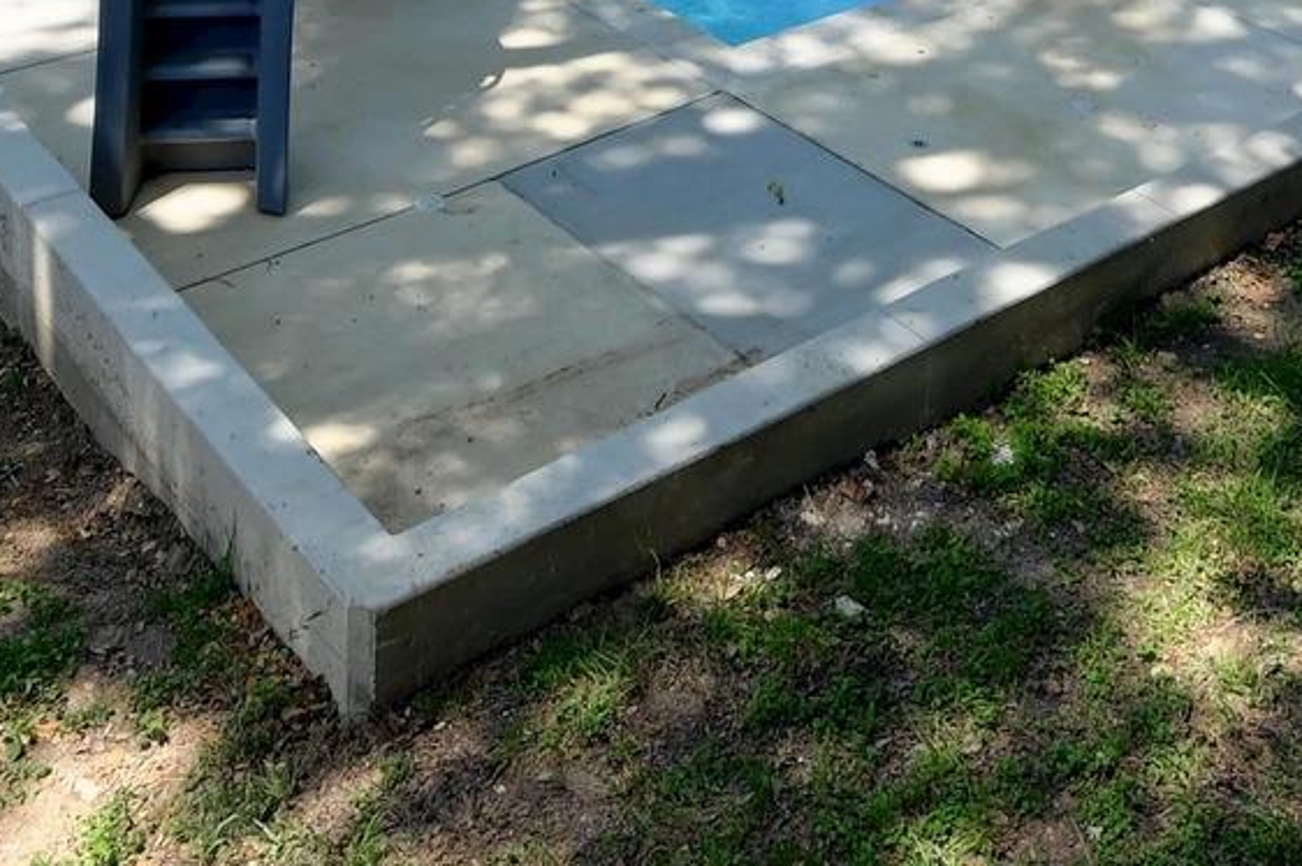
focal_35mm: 51
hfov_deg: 38.8
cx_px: 727
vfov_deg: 21.5
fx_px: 1843
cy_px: -483
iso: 2000
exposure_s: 1/8000
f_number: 6.3
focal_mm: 14
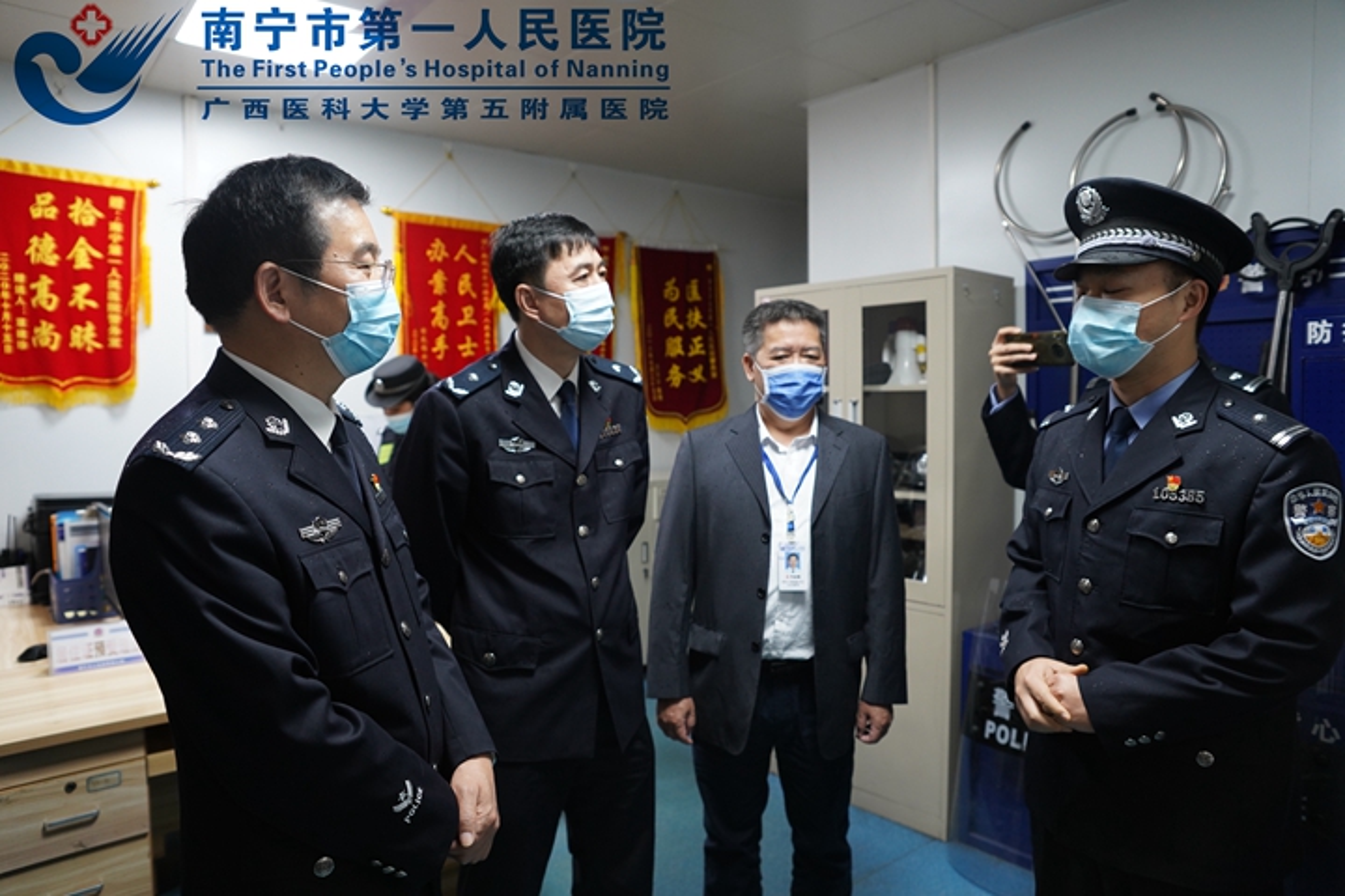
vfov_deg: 53.1
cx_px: 672
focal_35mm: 24
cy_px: 448
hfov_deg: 73.7
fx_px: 897
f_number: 3.2
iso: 1600
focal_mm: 24
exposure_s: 1/60
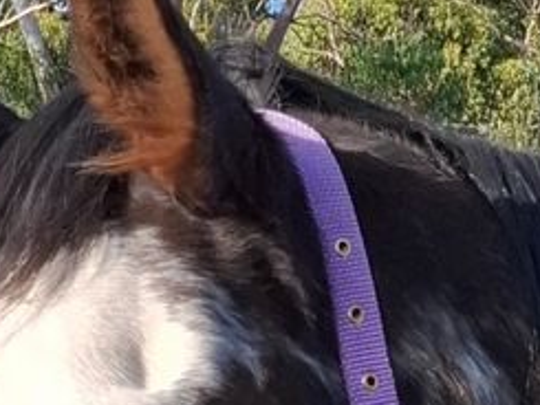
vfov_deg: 17.8
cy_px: 588
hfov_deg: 24.2
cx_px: 604
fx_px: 1171
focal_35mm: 75
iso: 50
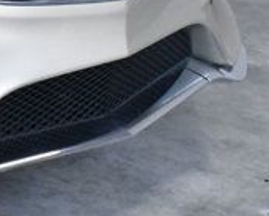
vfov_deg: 6.9
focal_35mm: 219
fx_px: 1745
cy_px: -150
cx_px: -429
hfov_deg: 8.0
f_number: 10
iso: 2500
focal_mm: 26
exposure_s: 1/400
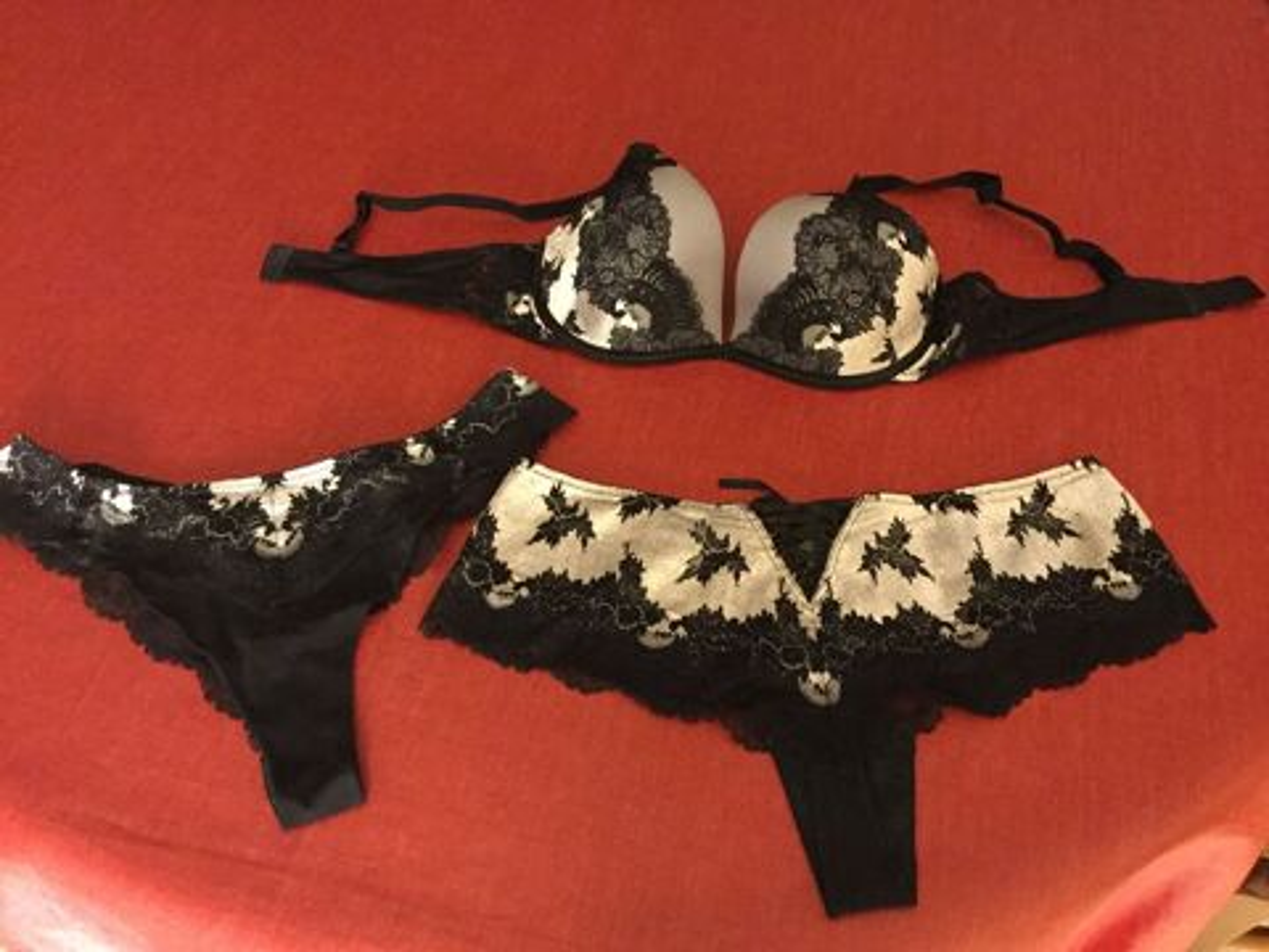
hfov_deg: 58.4
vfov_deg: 45.4
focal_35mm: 31
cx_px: 634
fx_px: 1136
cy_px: 476
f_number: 2.4
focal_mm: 3.3
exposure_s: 1/17
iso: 500
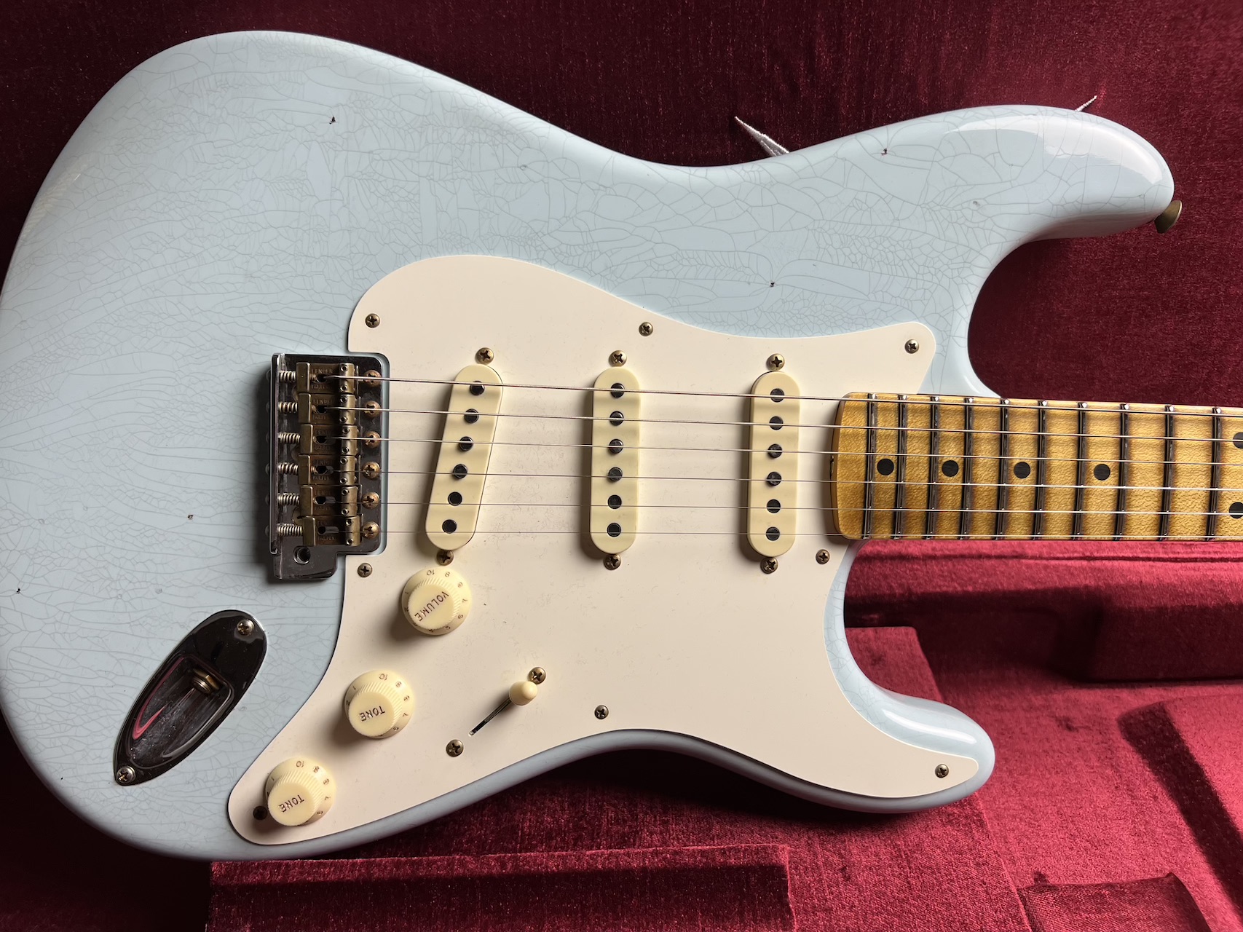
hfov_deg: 67.3
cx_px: 622
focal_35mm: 26
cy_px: 466
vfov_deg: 53.1
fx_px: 934
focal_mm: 5.7
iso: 80
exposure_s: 1/120
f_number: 1.5
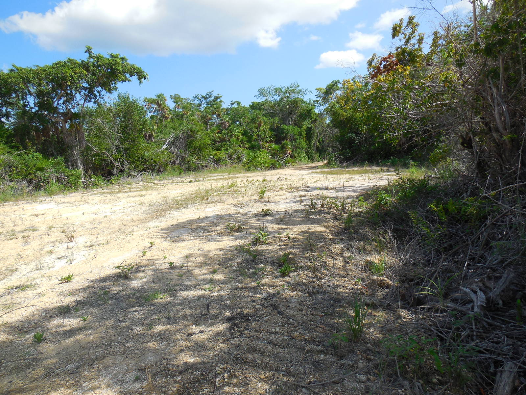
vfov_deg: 54.9
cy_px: 198
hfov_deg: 69.4
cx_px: 263
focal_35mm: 25
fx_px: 380
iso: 125
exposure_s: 1/1250
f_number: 3.1
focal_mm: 4.5
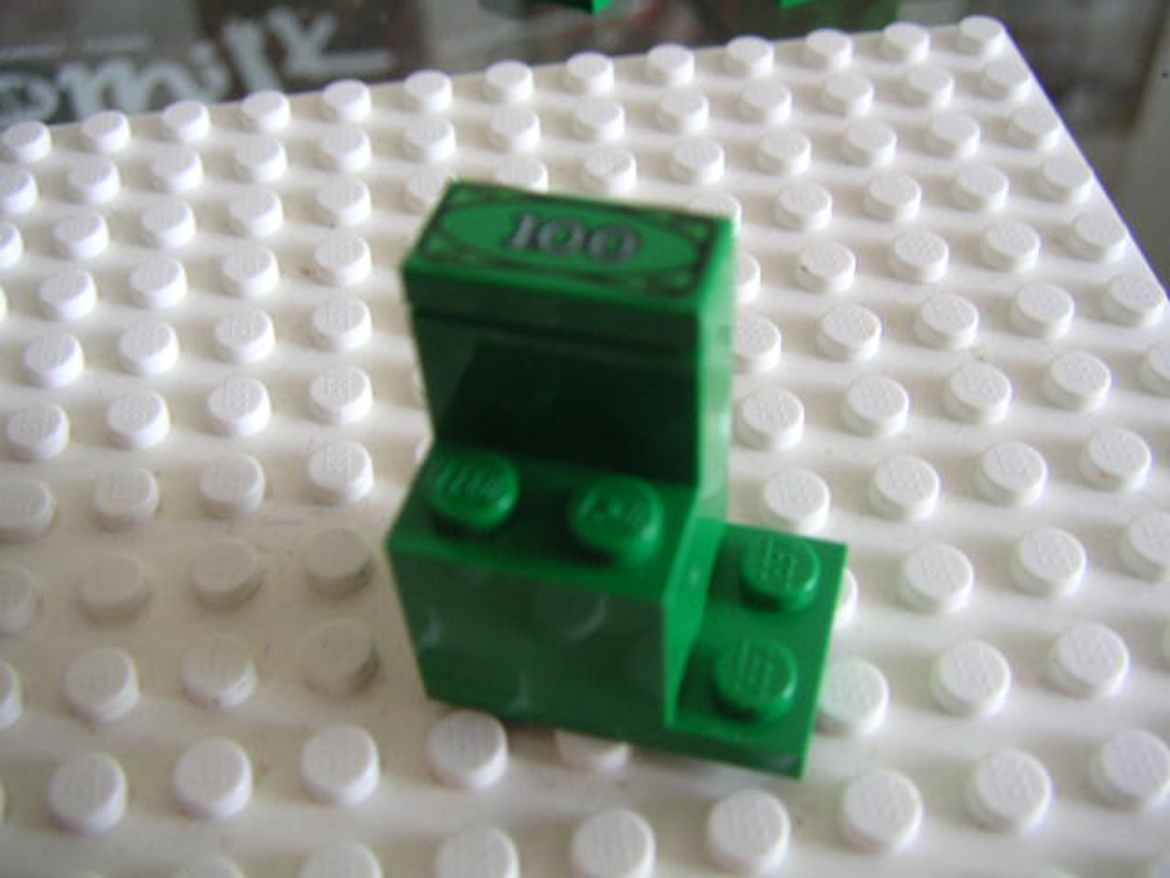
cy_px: 439
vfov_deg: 37.7
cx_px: 585
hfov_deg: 49.0
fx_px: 1284
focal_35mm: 38
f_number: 2.8
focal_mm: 6
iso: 100
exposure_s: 1/10
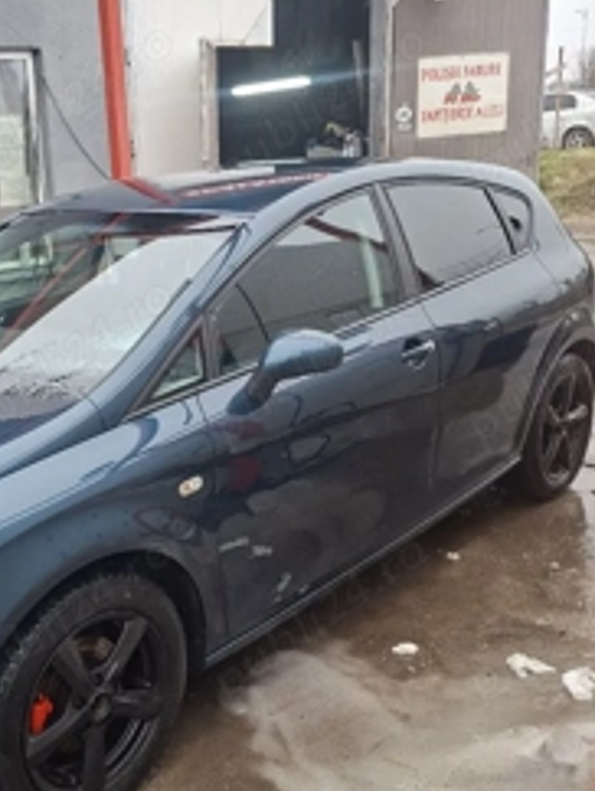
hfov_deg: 36.7
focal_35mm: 38
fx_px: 869
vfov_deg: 48.9
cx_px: 131
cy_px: 402
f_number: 1.8
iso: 125
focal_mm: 5.54
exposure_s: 1/100
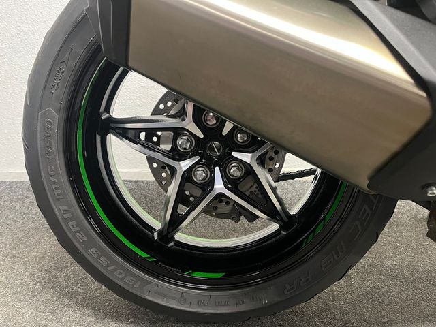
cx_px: 218
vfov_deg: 53.1
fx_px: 327
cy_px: 164
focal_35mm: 26
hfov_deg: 67.3
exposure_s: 1/33
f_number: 1.6
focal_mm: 5.1
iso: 640
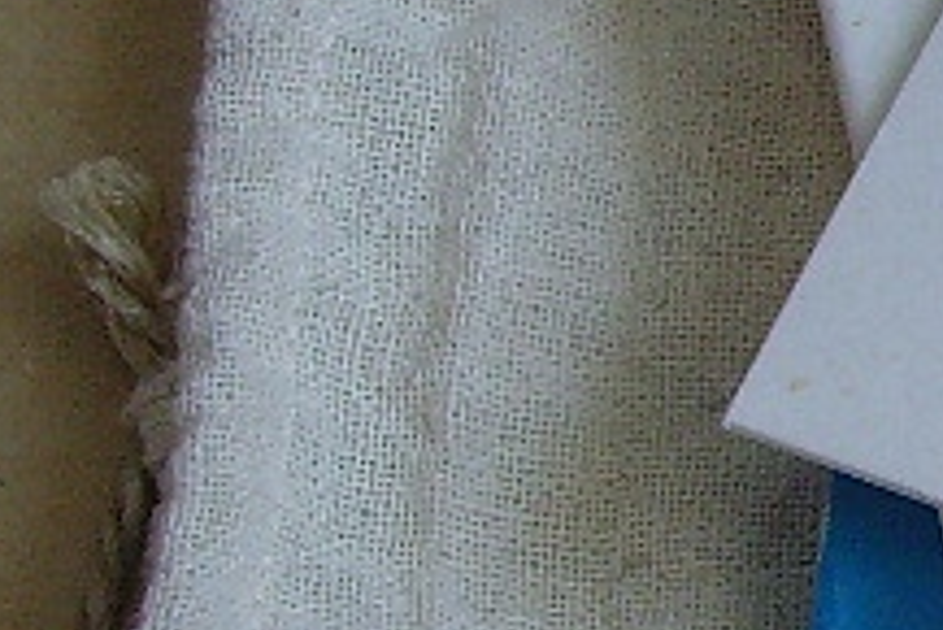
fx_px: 5006
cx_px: 1847
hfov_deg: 10.0
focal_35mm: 191
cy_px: 348
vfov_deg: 7.2
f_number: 3.5
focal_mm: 6.6
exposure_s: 1/45
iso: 100
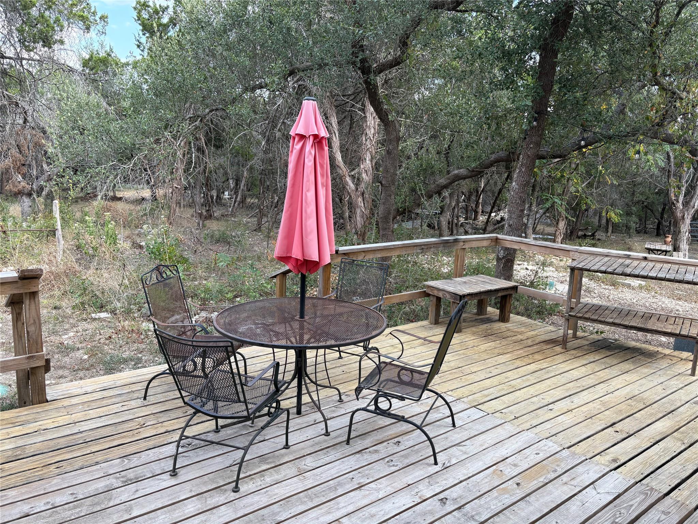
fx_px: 524
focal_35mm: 26
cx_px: 349
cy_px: 262
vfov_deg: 53.1
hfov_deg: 67.3
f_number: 1.6
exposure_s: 1/300
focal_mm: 5.96
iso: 50
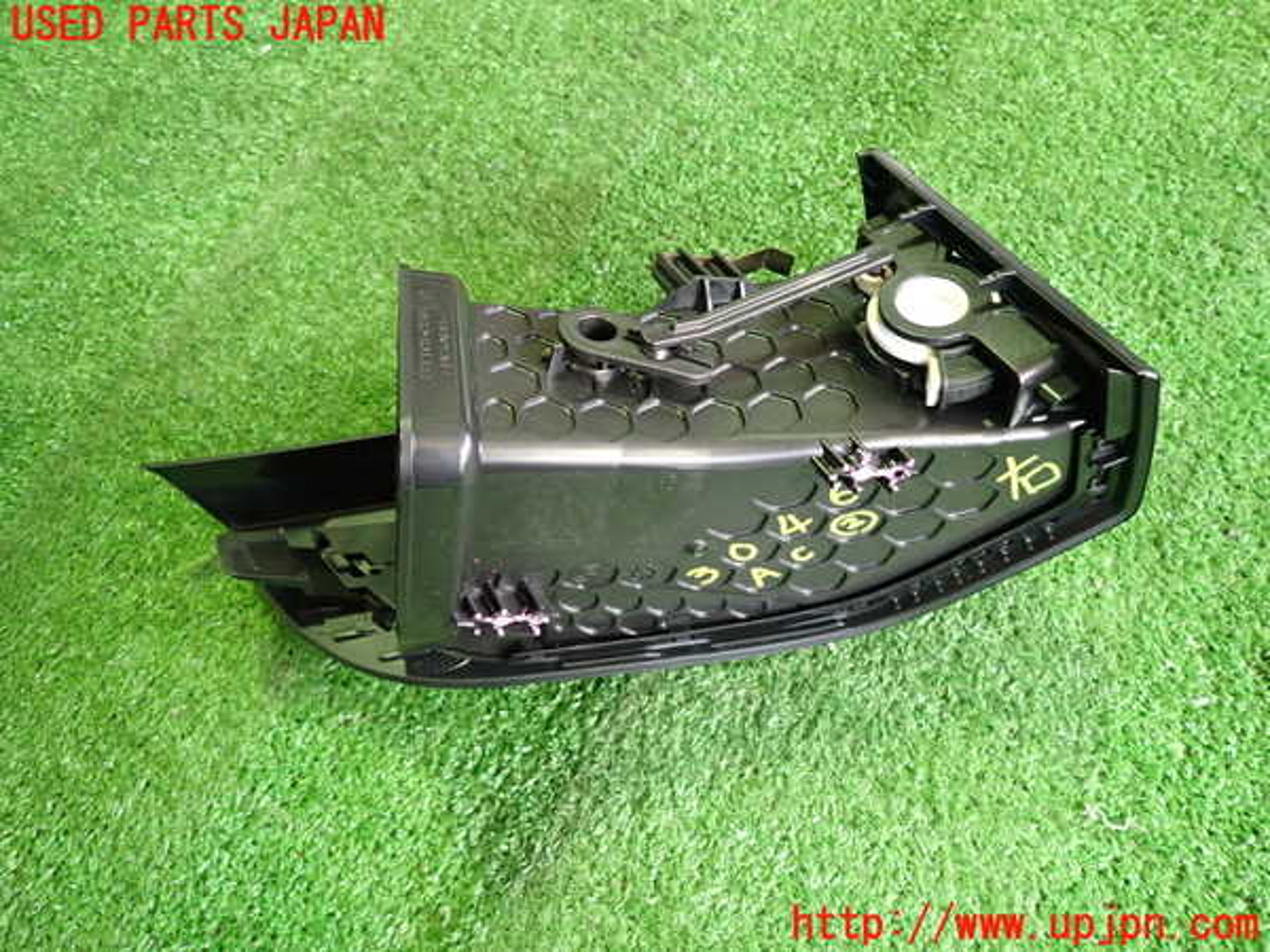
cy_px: 476
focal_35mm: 25
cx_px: 635
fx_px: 917
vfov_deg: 54.9
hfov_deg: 69.4
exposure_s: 1/30
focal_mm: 4.5
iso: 400
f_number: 2
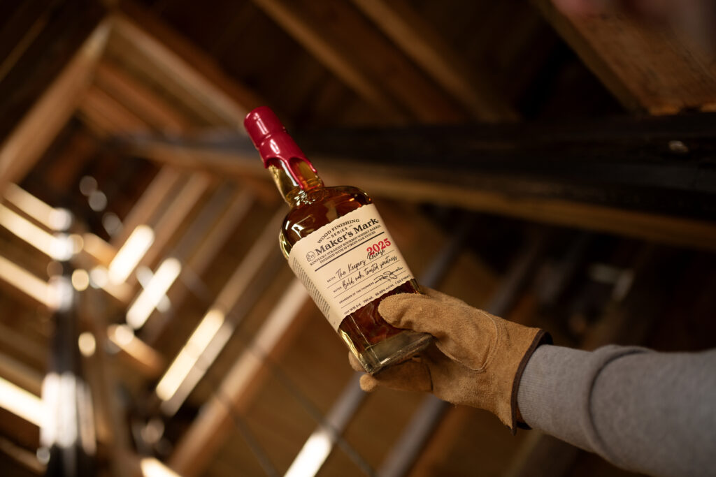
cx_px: 358
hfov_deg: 54.4
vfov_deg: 37.9
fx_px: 696
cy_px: 238
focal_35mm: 35
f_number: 2
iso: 320
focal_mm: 35
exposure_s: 1/400
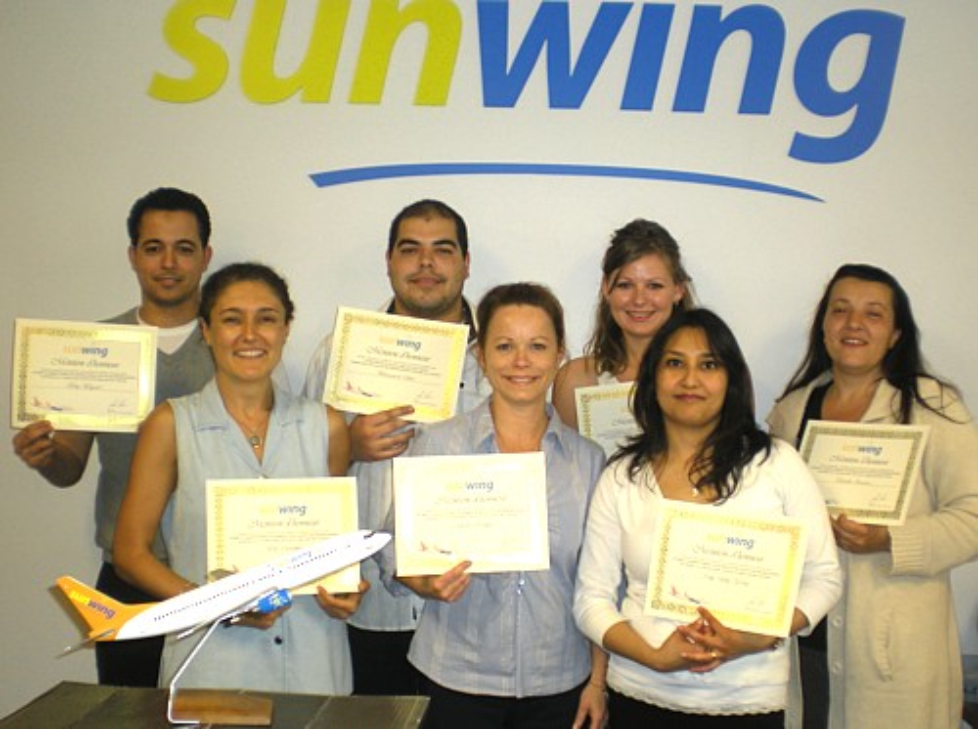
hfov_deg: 49.1
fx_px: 1072
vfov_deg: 37.6
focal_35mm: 38
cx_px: 489
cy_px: 364
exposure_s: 1/30
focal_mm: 6.3
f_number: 3.1
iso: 64
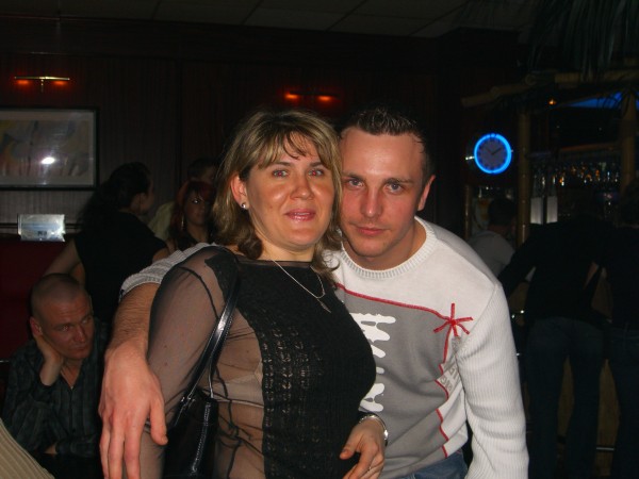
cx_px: 320
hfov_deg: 33.8
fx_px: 1052
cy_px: 240
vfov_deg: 25.7
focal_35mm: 57
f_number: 3.6
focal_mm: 11.8
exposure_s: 1/60
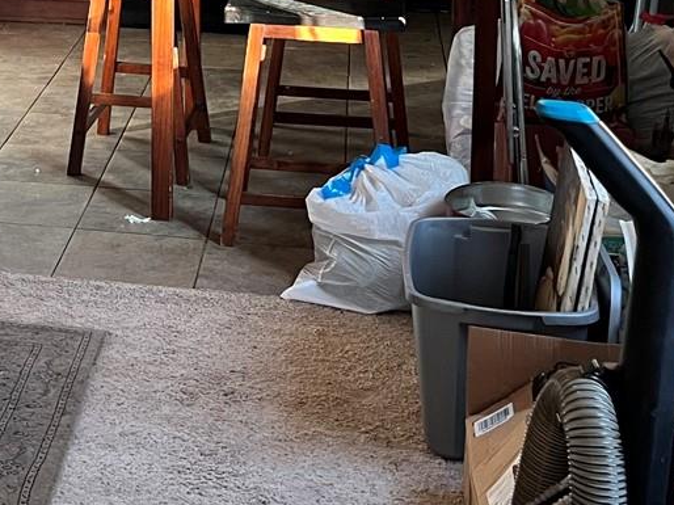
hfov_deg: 23.0
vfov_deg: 17.0
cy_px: -176
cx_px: -21
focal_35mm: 81
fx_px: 1576
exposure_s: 1/91
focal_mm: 5.1
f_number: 1.6
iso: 125
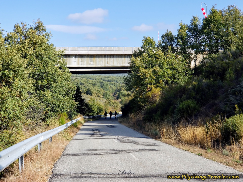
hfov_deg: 36.8
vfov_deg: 28.0
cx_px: 122
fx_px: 365
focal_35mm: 52
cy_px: 91
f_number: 2.4
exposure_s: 1/453
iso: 25
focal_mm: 6
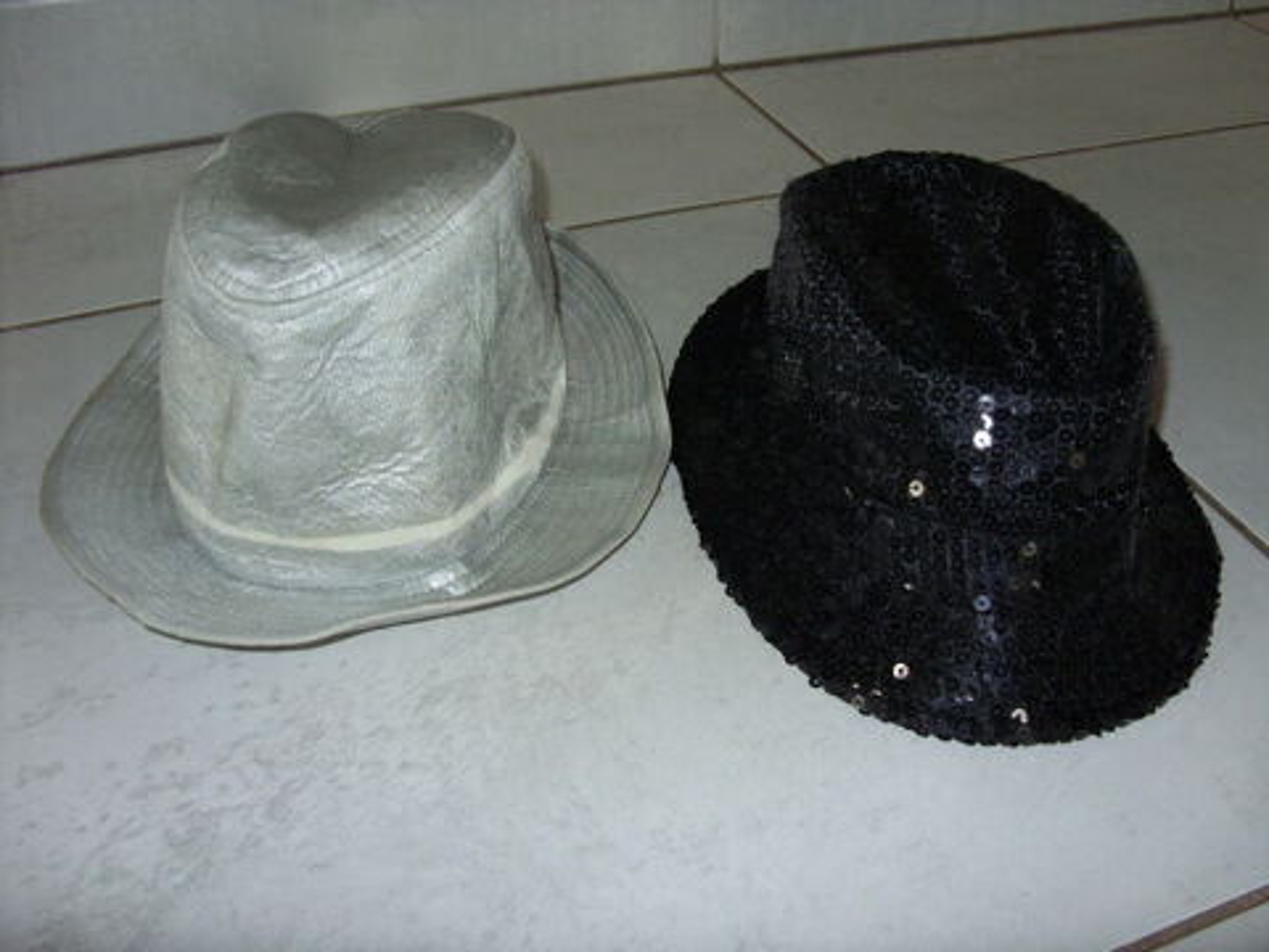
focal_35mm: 38
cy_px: 476
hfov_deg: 49.0
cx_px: 634
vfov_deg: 37.7
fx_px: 1393
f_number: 2.8
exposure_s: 1/30
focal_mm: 6.3
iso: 200
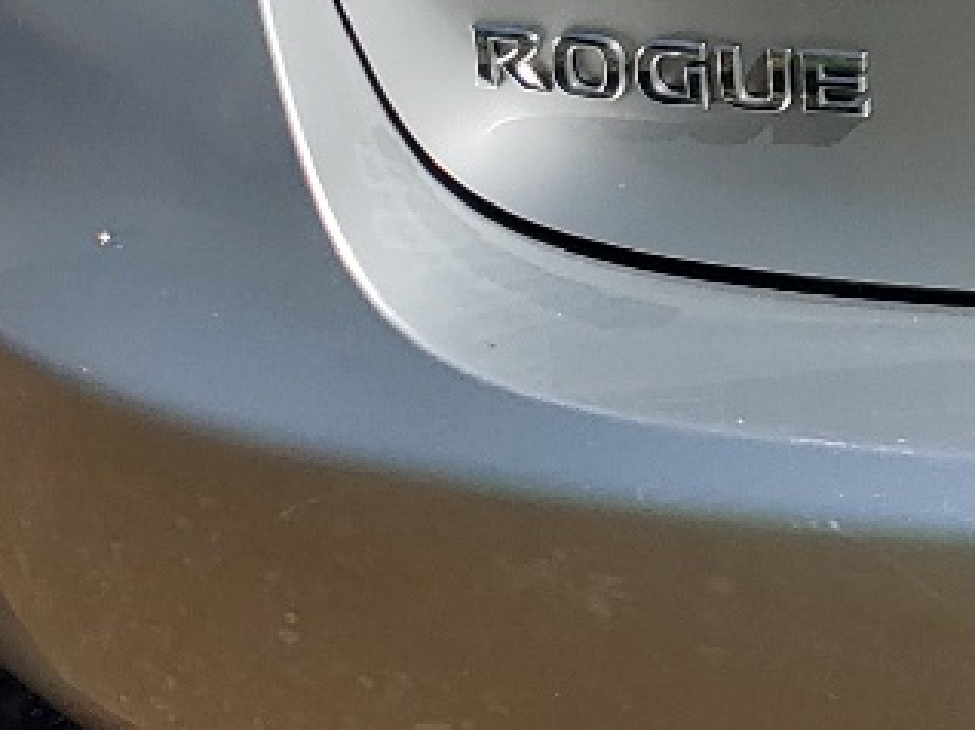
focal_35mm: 131
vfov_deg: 10.7
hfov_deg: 13.5
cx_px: 1751
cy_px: -478
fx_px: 3687
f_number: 1.5
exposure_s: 1/5000
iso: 50
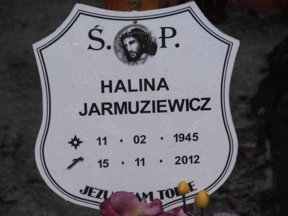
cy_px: 108
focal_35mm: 240
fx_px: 1997
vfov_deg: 6.2
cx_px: 144
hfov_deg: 8.2
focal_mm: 42.54
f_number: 5.7
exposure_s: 1/200
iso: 160
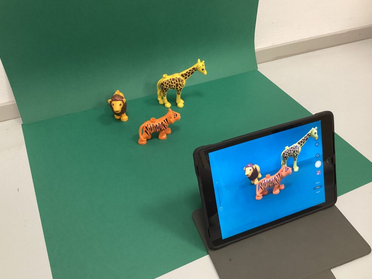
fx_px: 344
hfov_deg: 56.8
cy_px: 140
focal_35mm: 32
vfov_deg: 44.2
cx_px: 182
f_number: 2.4
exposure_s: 1/60
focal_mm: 3.3
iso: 320
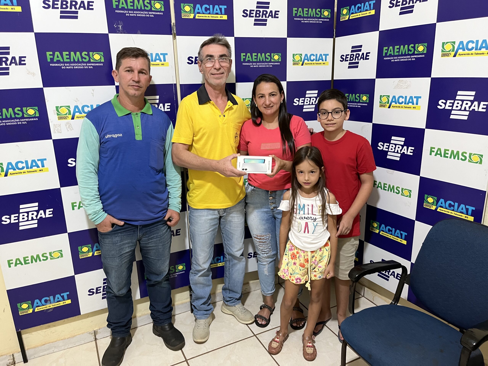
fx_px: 367
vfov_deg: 53.1
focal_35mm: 26
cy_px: 183
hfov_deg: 67.3
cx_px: 244
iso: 250
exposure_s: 1/60
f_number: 1.6
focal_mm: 5.1
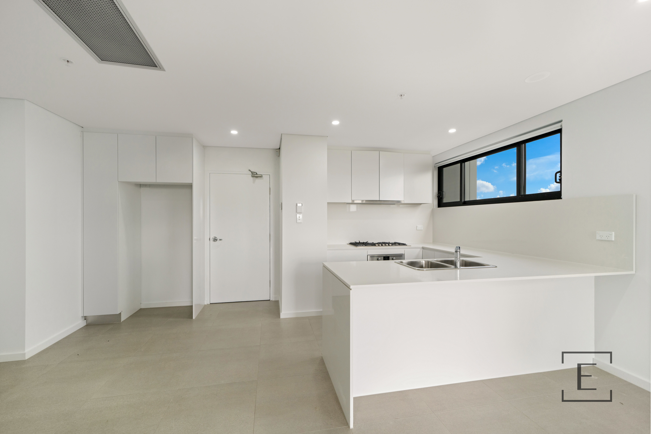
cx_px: 326
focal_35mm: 14
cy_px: 217
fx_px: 253
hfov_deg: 104.3
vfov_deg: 81.2
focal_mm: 14
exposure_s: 1/30
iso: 500
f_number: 9
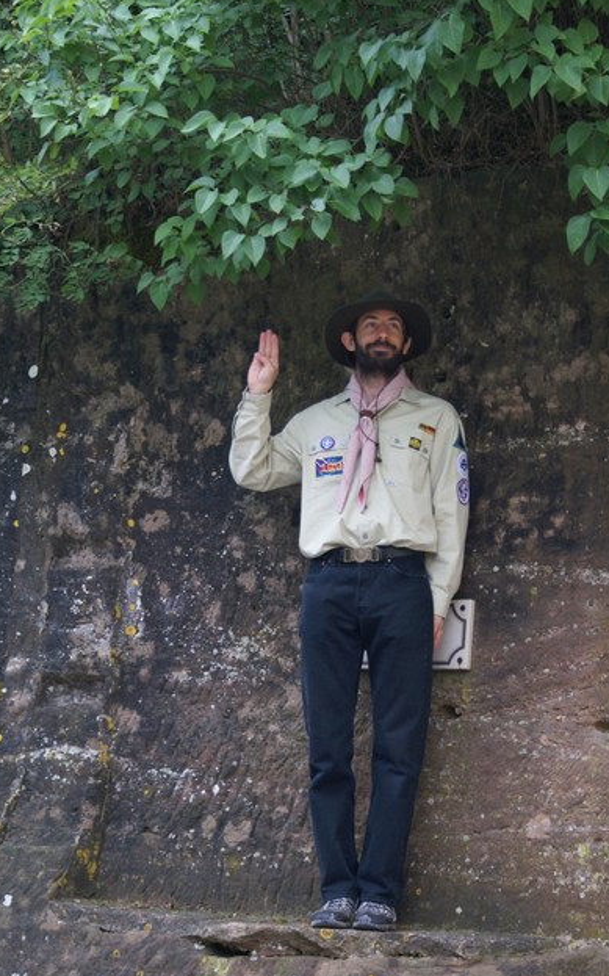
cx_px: 304
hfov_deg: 15.1
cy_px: 486
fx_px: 2299
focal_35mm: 87
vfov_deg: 23.9
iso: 250
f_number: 5.6
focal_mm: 55
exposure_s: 1/100
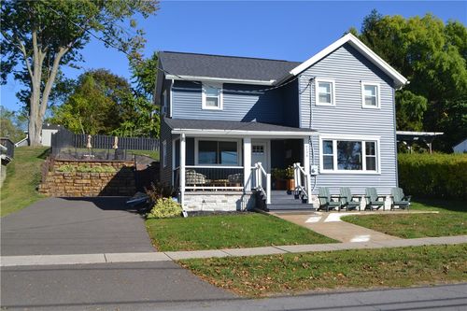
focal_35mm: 36
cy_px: 156
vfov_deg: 36.8
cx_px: 234
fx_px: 467
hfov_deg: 53.1
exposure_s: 1/250
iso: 100
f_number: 8
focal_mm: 24
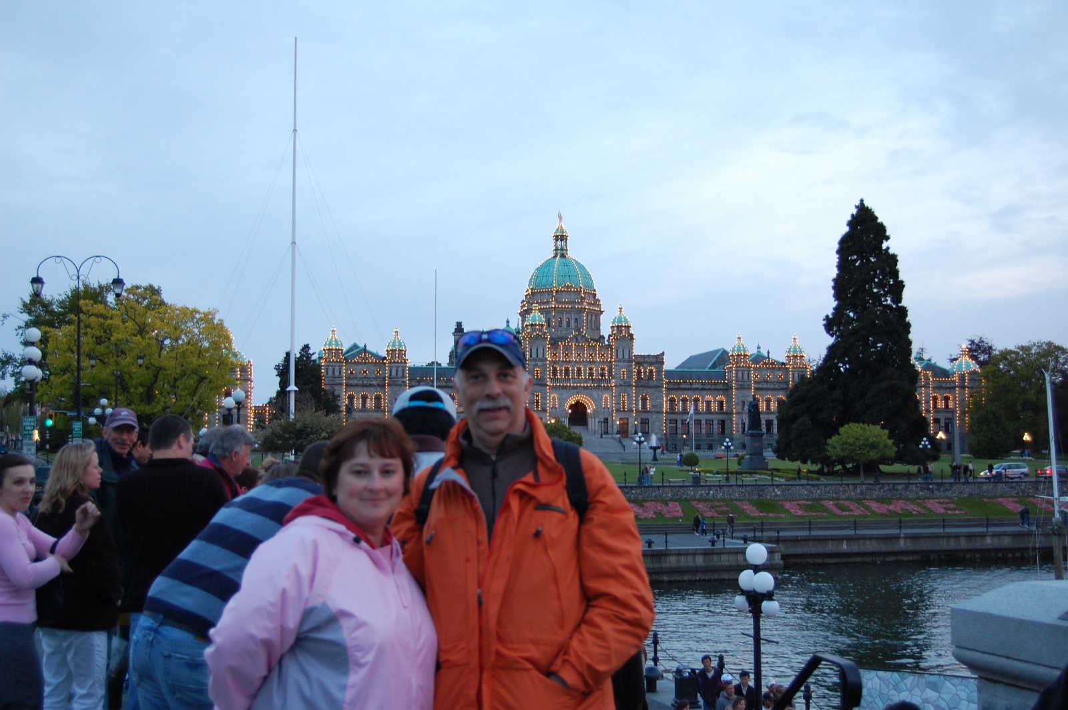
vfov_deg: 28.9
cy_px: 355
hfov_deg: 42.4
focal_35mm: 46
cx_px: 534
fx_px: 1378
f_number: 4.5
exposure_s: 1/30
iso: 720
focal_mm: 31
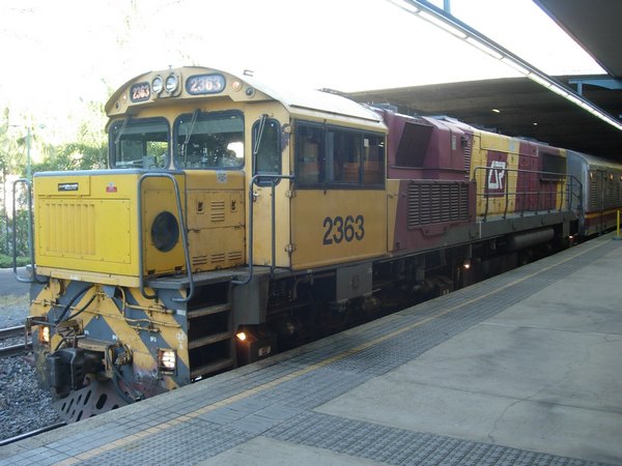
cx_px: 311
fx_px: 683
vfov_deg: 37.7
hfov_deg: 49.0
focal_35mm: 38
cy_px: 233
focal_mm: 7.8
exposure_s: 1/58.6
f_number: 2.8
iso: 79
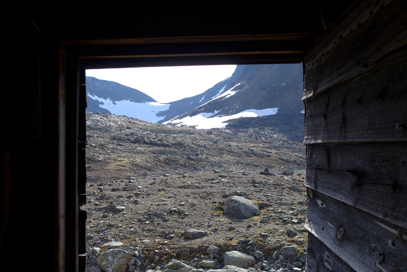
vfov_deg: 37.9
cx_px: 204
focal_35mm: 35
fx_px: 396
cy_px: 136
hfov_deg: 54.4
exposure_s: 1/800
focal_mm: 6.9
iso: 80
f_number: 2.8
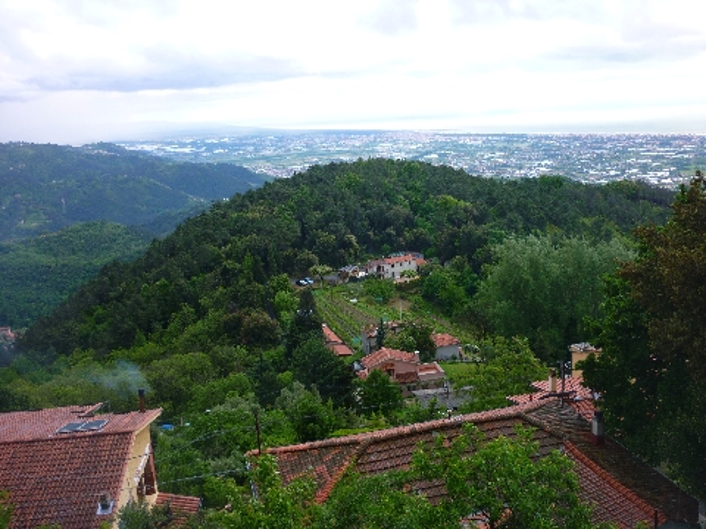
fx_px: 673
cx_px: 353
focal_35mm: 33
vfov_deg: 42.9
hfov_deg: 55.4
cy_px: 264
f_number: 2.8
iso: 80
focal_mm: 5.5
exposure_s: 1/50
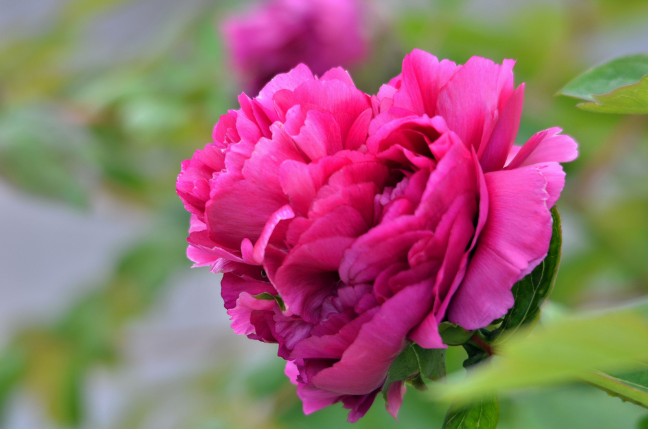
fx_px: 13470
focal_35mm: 750
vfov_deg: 1.8
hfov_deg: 2.8
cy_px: 214
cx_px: 324
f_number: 8
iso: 100
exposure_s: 1/60
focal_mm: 500
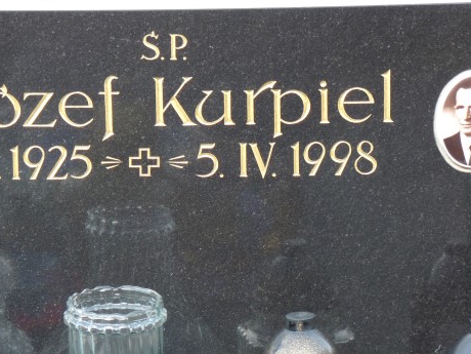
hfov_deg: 10.1
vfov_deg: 7.6
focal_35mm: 196
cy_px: 198
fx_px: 2667
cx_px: 216
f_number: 4.2
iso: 160
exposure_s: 1/60
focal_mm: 25.2
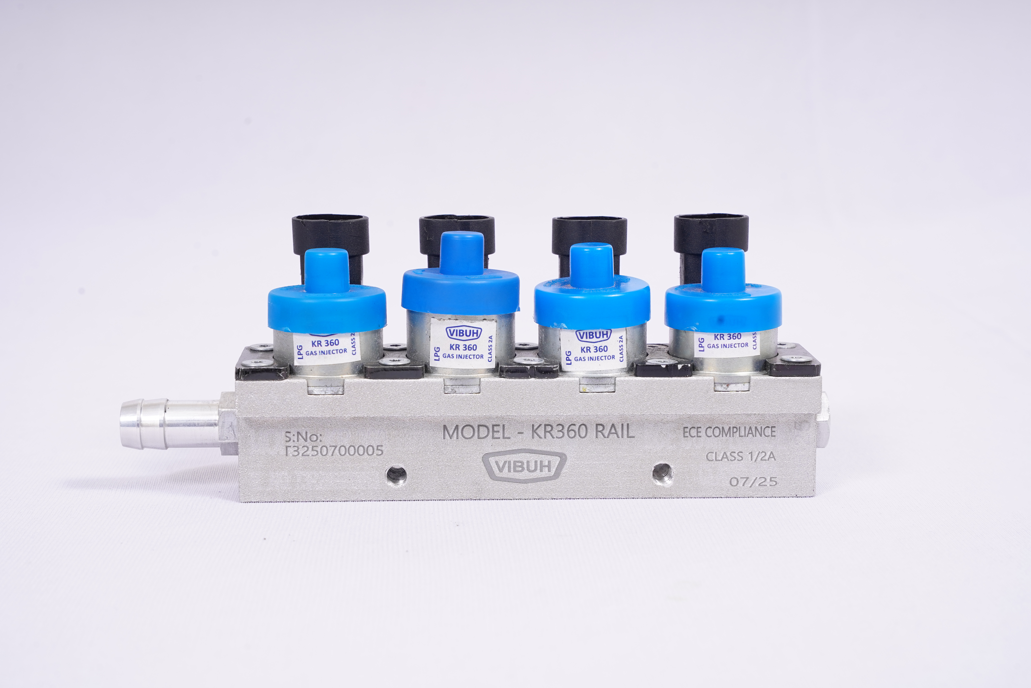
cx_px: 516
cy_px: 344
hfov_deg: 28.8
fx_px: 2005
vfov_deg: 19.5
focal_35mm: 70
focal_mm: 70
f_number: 13
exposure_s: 1/160
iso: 320
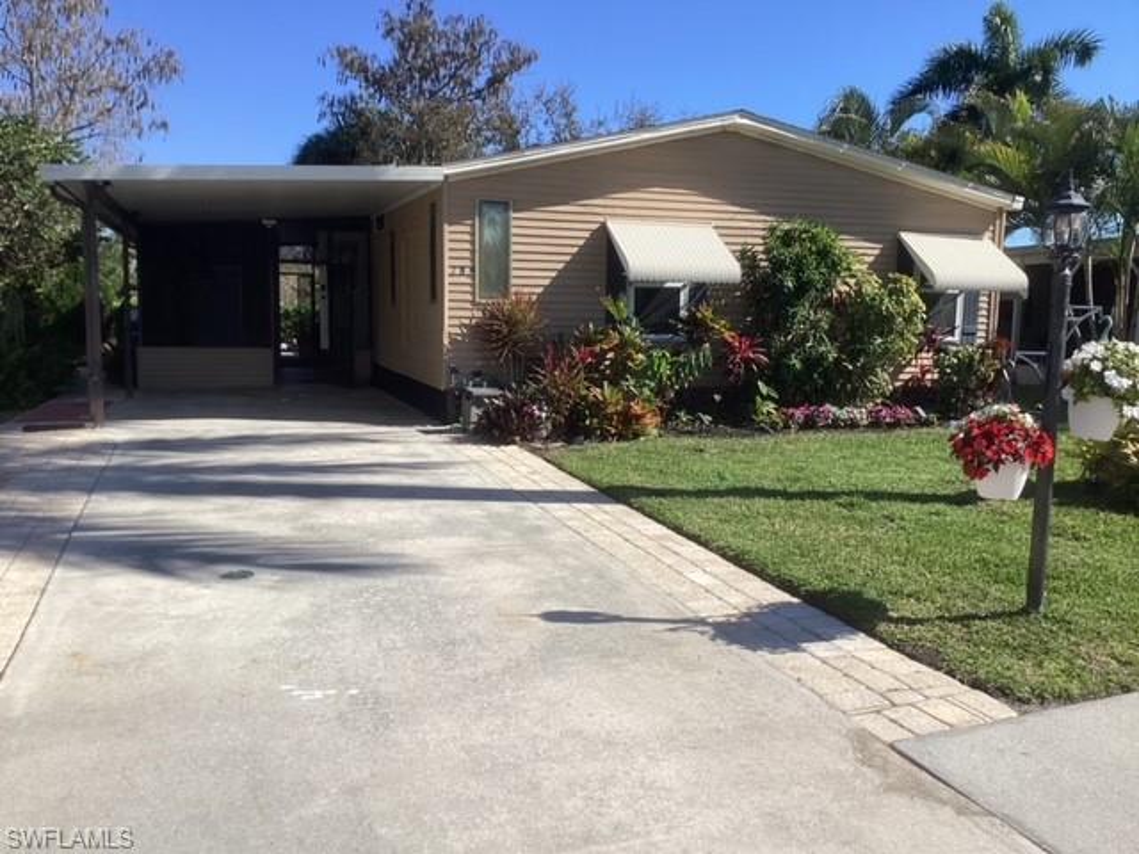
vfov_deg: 45.4
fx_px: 1020
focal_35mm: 31
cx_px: 570
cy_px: 427
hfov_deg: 58.4
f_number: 2.4
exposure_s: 1/1431
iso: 25
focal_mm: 3.3
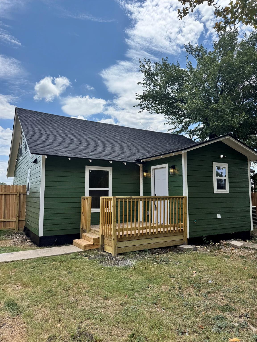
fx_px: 238
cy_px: 171
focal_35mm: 24
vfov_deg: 71.6
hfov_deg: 56.8
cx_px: 128
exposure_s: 1/4608
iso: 80
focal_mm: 6.76
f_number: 1.78
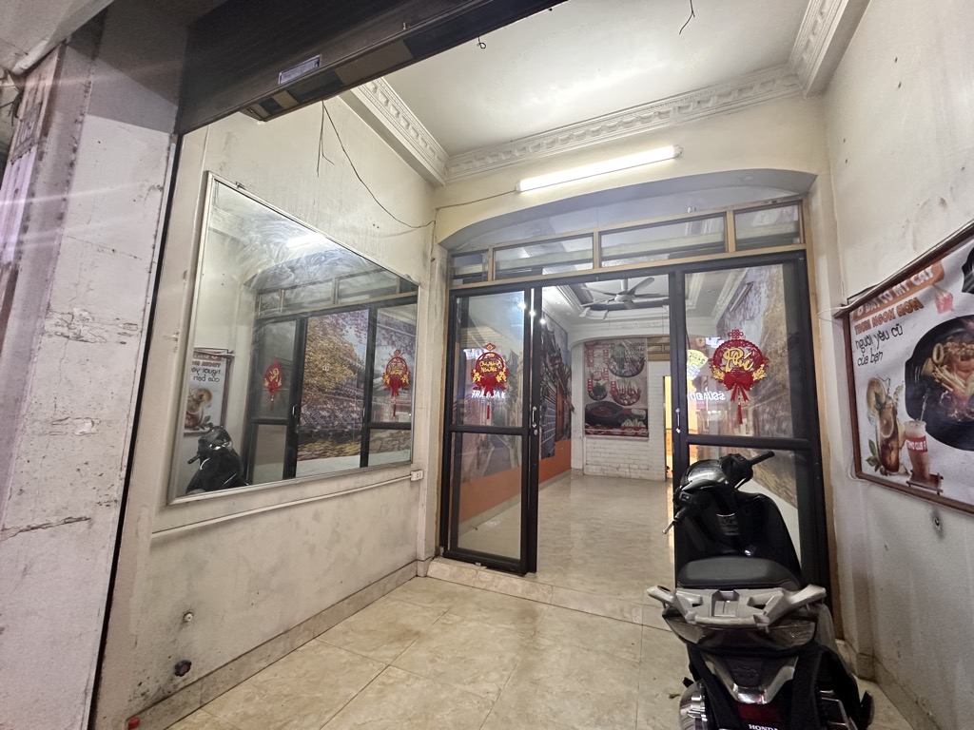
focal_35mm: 14
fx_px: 394
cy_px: 365
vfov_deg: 85.7
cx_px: 487
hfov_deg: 102.1
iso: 400
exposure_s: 1/50
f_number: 2.2
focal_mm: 2.22
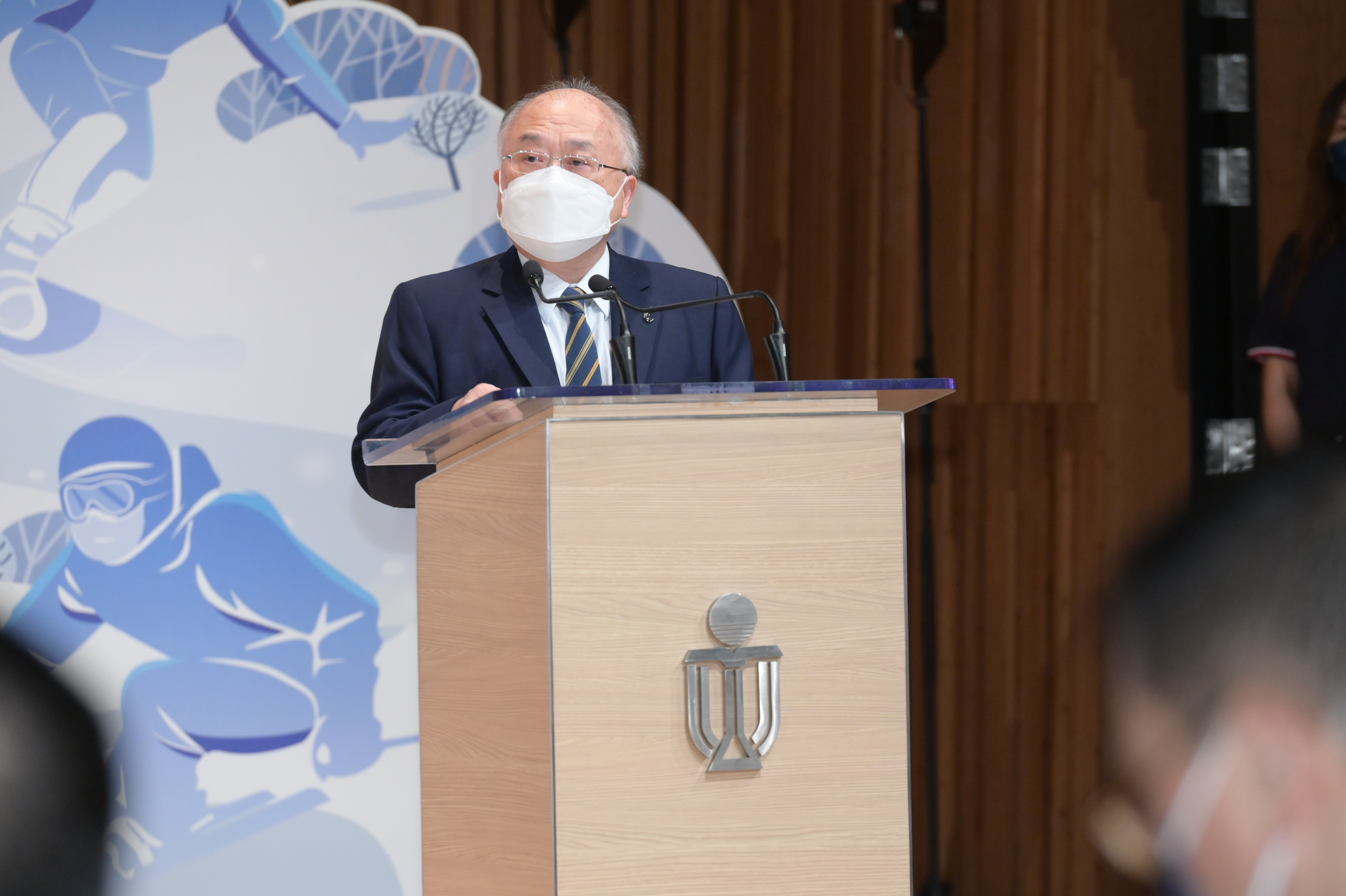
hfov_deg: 10.3
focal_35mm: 200
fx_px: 7475
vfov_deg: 6.9
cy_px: 448
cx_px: 673
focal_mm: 200
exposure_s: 1/160
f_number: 5
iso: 4000
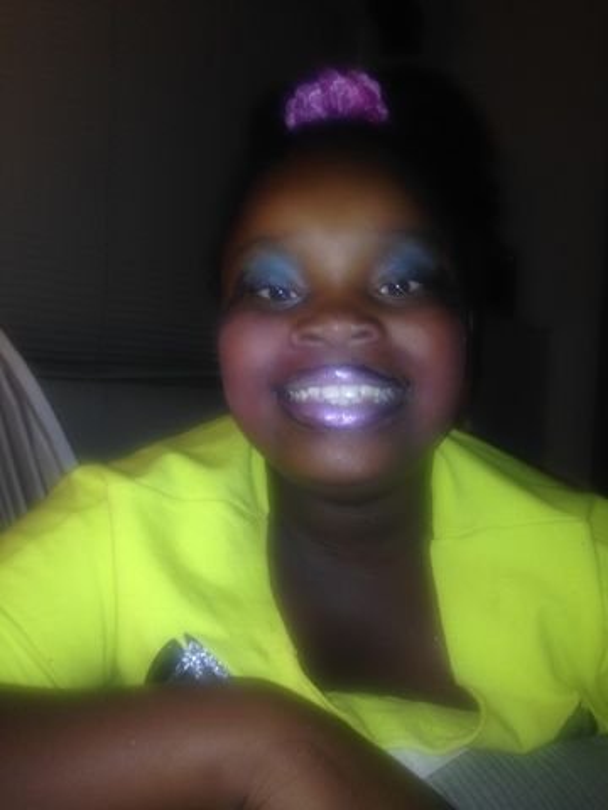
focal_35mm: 33
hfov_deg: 42.9
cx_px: 304
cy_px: 405
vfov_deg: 55.4
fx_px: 773
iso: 50
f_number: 2.4
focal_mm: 4.12
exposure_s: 1/17
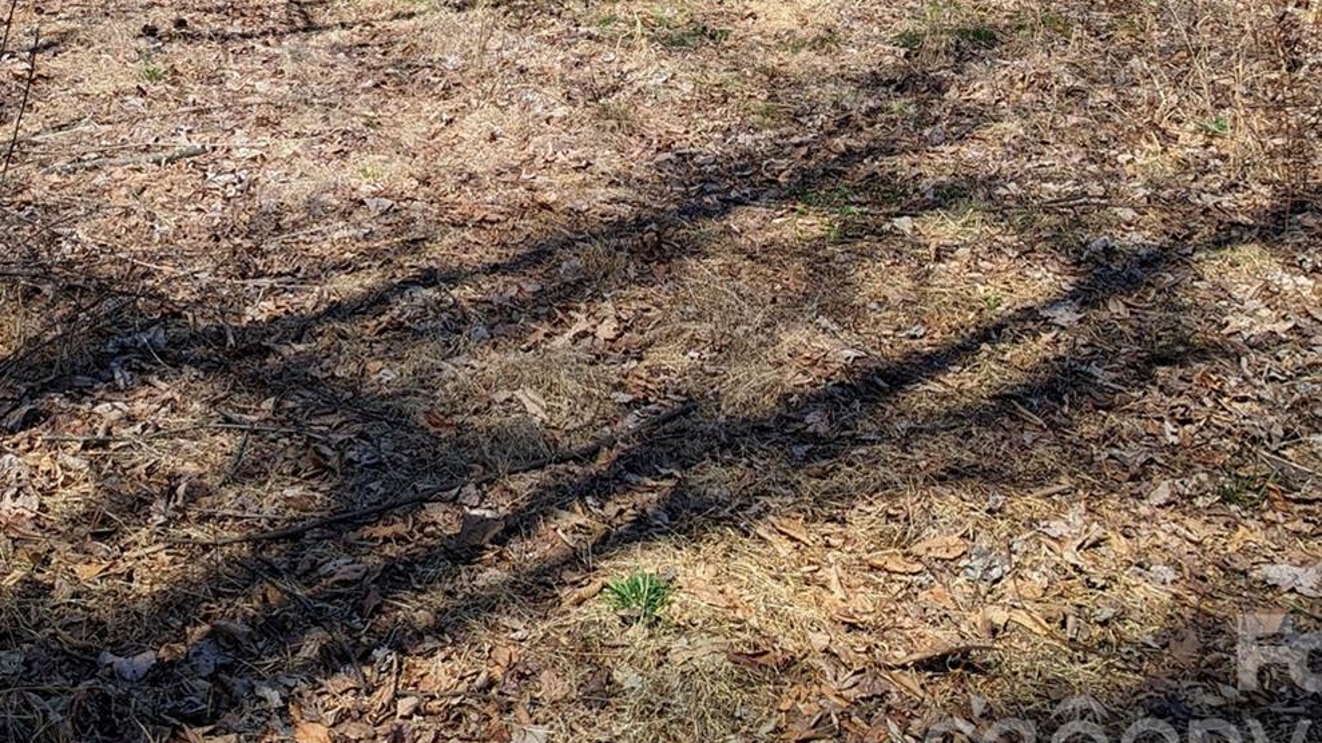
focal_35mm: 54
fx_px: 1893
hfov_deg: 37.5
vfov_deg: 20.7
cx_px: 313
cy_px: -162
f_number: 1.85
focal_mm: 6.81
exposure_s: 1/960
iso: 41
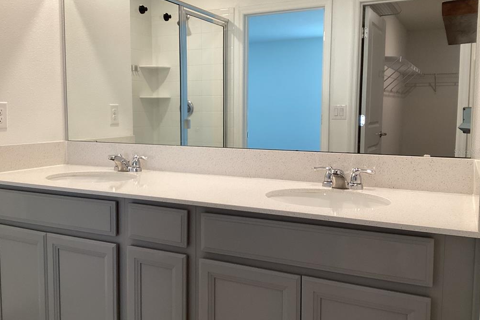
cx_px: 237
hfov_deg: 57.2
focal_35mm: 33
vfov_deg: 40.0
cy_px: 152
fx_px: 440
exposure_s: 1/60
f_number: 2.4
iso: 100
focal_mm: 3.3
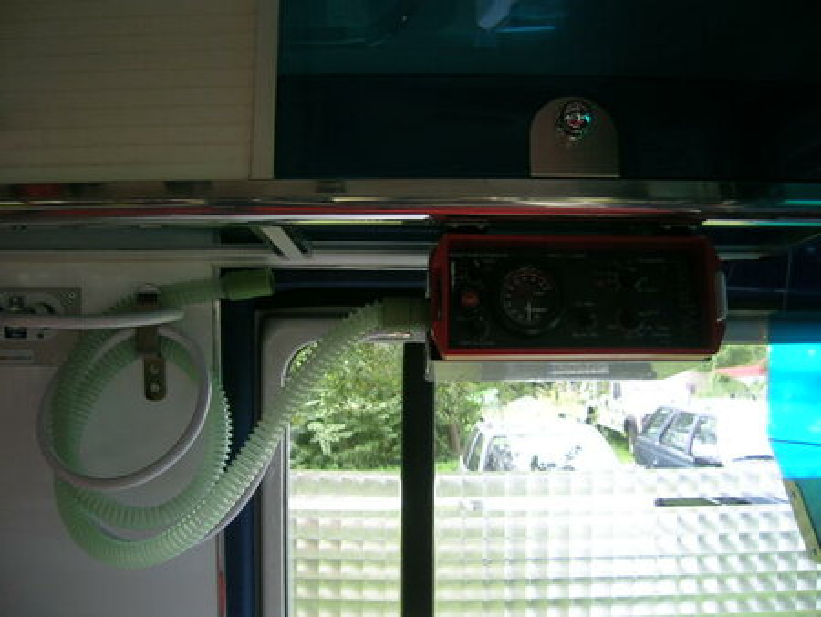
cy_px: 308
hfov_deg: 52.6
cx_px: 410
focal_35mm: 35
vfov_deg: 40.7
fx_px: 831
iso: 50
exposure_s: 1/56.3
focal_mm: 5.4
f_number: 2.8
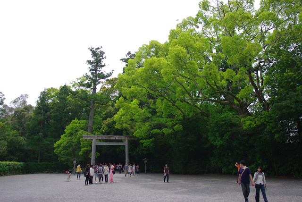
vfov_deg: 43.7
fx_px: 252
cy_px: 101
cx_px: 151
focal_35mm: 30
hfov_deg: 61.9
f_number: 4
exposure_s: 1/320
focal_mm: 20
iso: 200
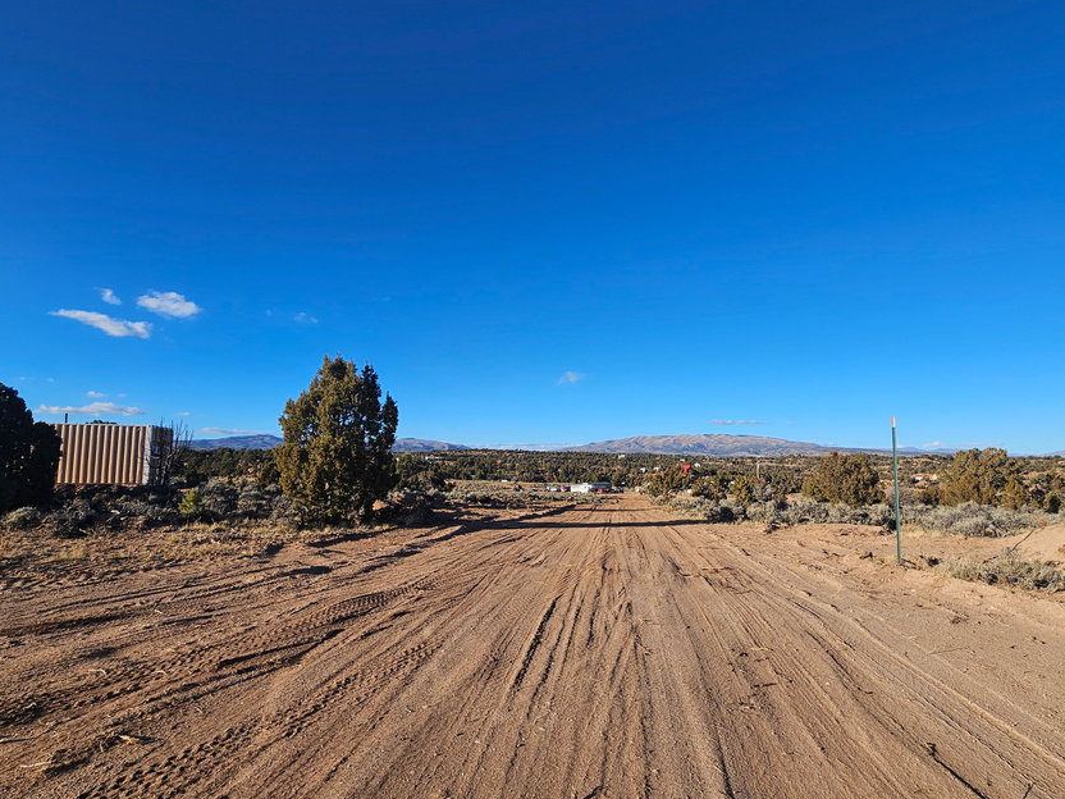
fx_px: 492
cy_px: 426
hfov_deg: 94.5
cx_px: 541
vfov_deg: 78.0
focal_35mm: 16
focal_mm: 2.2
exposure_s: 1/1746
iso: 50
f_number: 2.2
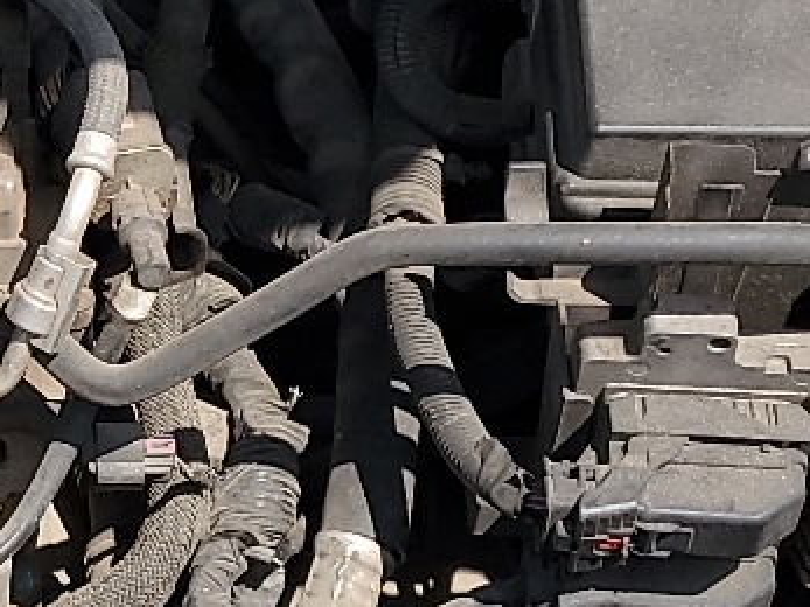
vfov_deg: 12.3
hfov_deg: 15.5
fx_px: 2807
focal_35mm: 120
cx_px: -301
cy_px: 180
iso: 50
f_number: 1.5
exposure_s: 1/2500
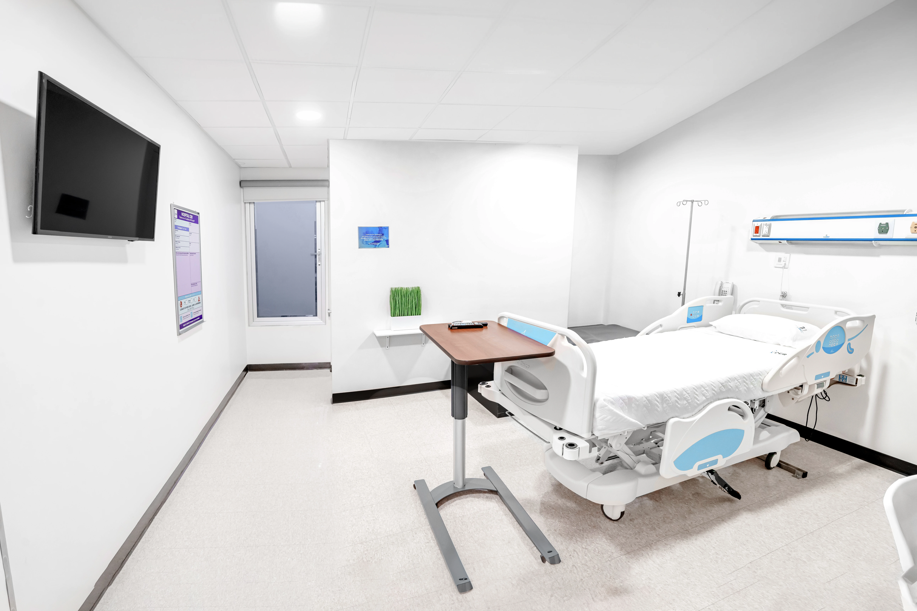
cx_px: 458
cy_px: 306
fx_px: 433
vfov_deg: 70.4
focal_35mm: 17
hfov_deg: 93.3
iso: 1600
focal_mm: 17
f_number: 8
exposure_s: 1/20
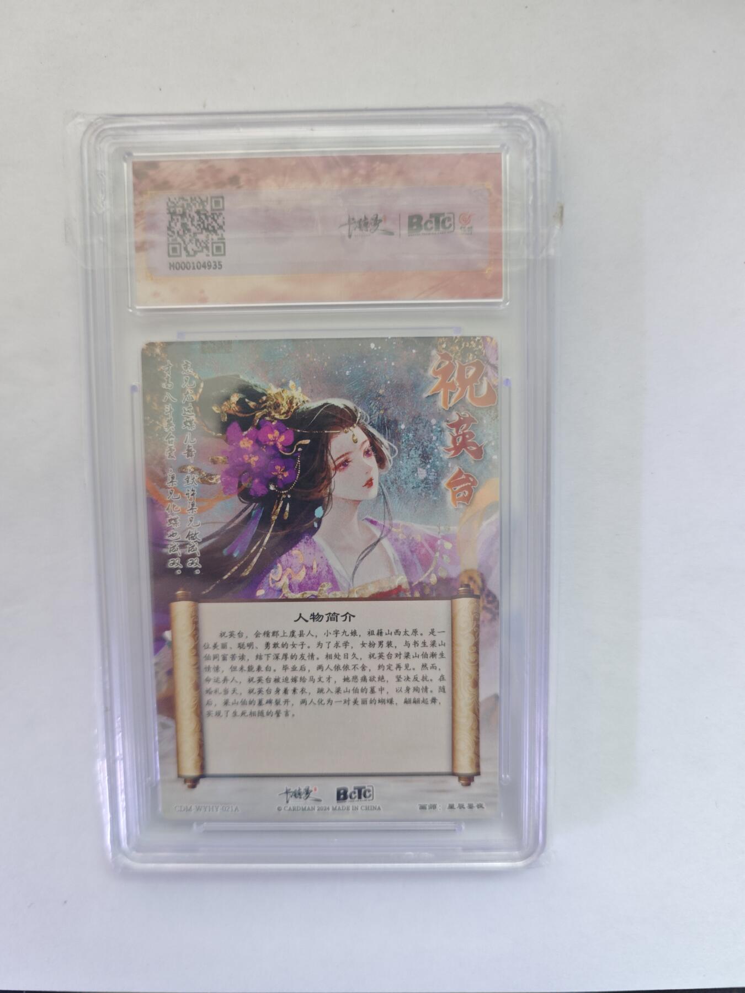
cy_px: 496
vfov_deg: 73.9
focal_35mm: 23
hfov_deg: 58.9
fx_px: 660
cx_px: 372
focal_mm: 6.55
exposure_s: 1/25
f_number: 1.6
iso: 800
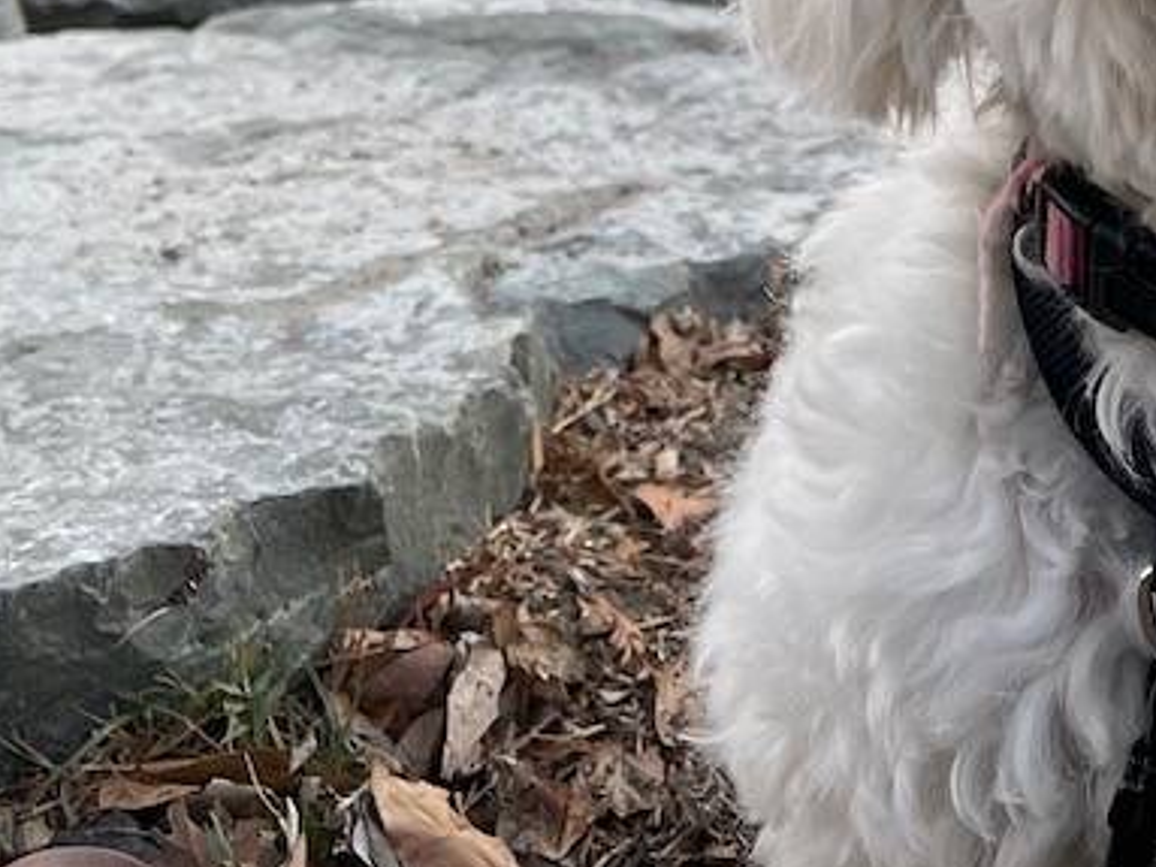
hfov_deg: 21.4
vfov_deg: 15.5
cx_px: 1268
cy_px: -468
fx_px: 2904
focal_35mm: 87
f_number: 1.6
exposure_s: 1/121
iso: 64
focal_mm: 5.1
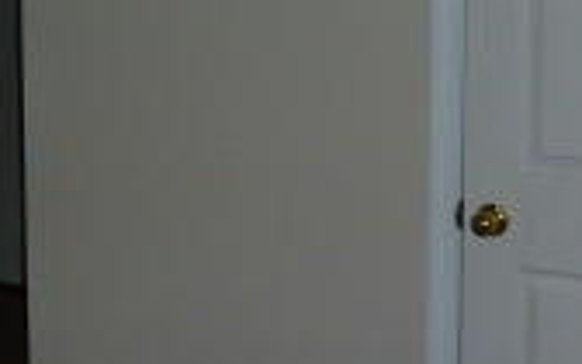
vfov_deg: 13.5
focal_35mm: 97
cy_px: 107
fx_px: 1539
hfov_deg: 21.0
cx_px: 76
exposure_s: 1/60
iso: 160
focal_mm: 4.3
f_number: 3.3
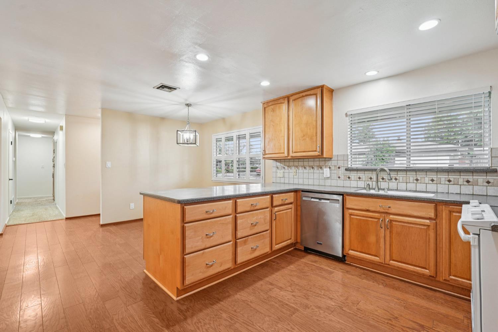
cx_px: 249
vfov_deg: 73.7
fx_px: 221
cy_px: 166
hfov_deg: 96.8
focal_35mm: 16
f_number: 8
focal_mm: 16
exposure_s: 1/13
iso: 400
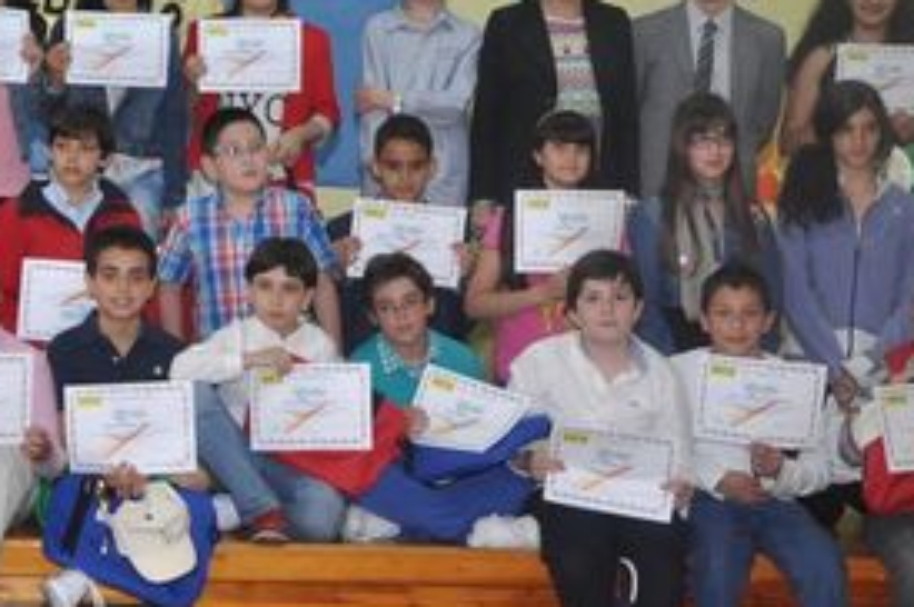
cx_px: 137
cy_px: 212
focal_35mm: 77
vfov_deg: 17.6
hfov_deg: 25.7
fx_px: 1953
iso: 800
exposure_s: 1/60
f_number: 4
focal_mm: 22
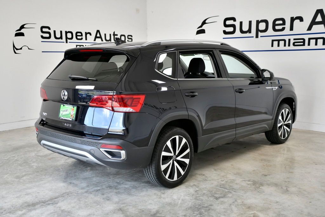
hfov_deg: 46.4
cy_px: 108
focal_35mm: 42
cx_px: 162
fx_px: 379
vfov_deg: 31.9
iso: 640
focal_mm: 42
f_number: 4.5
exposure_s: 1/400
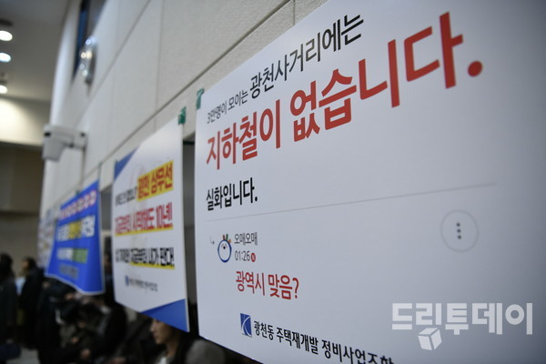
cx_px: 273
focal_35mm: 30
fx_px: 455
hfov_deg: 61.9
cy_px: 182
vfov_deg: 43.6
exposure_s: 1/100
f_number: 2.8
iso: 2000
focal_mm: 30
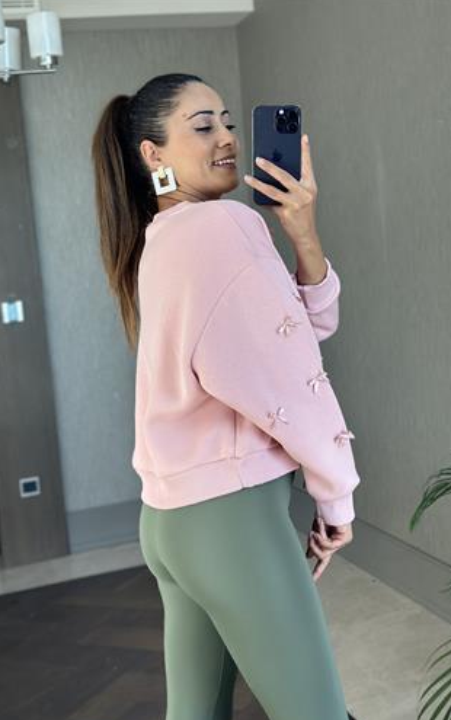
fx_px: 1021
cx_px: 249
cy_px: 362
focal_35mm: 52
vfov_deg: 38.8
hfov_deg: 24.9
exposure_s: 1/166
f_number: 1.78
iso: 100
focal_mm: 6.86
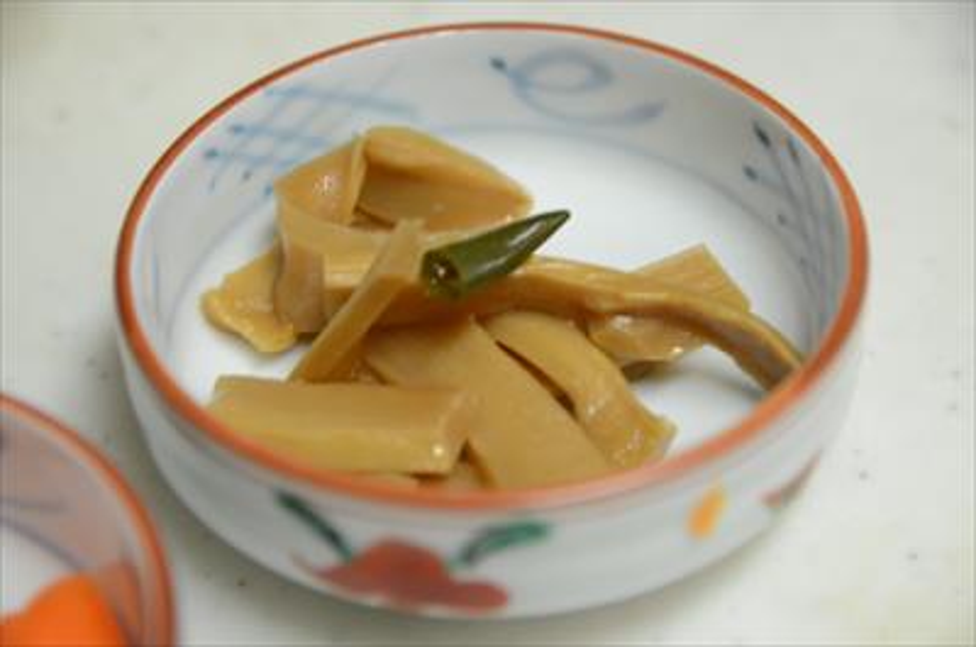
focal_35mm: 105
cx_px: 488
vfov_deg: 13.0
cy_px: 324
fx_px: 2841
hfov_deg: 19.5
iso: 400
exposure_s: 1/20
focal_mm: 70
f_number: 4
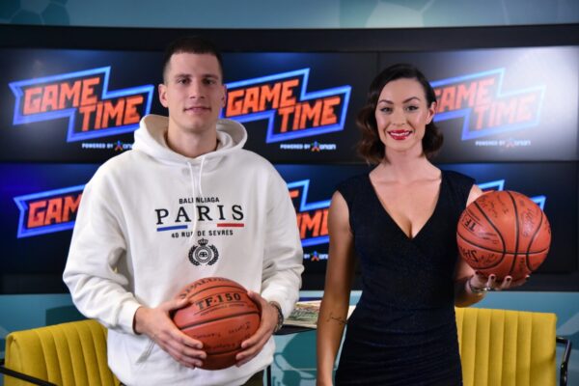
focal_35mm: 66
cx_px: 290
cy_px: 193
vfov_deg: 20.6
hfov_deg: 30.5
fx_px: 1061
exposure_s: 1/800
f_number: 4
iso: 3200
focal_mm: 66
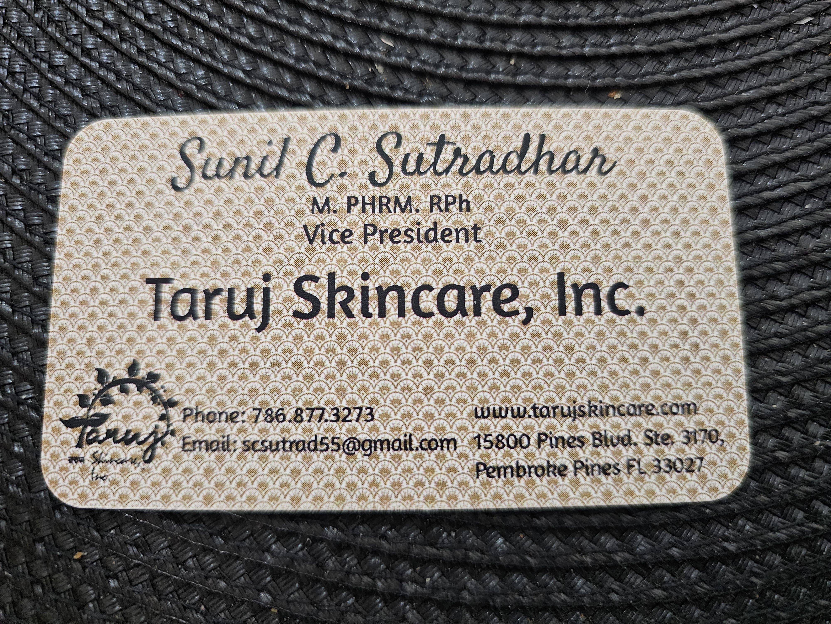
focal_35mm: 23
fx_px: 552
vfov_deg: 58.9
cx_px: 416
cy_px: 312
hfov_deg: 73.9
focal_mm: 6.3
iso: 640
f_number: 1.7
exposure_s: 1/33.5
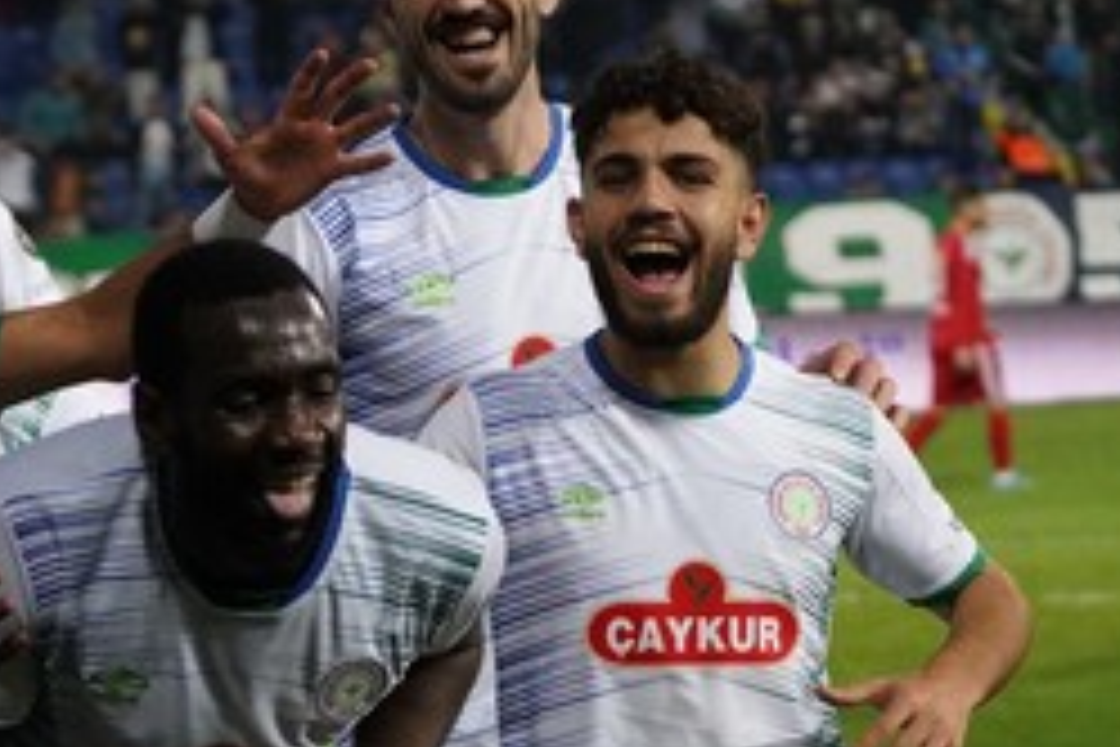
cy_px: 907
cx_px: 31
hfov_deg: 7.6
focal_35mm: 269
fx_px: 8368
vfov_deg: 5.1
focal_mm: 100
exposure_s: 1/2000
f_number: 4.5
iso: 8000
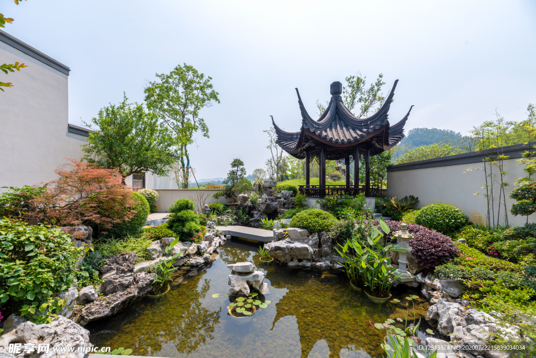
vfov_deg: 81.3
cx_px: 268
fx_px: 209
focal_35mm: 14
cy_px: 179
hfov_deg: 104.2
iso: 100
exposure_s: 1/250
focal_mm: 14
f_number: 9
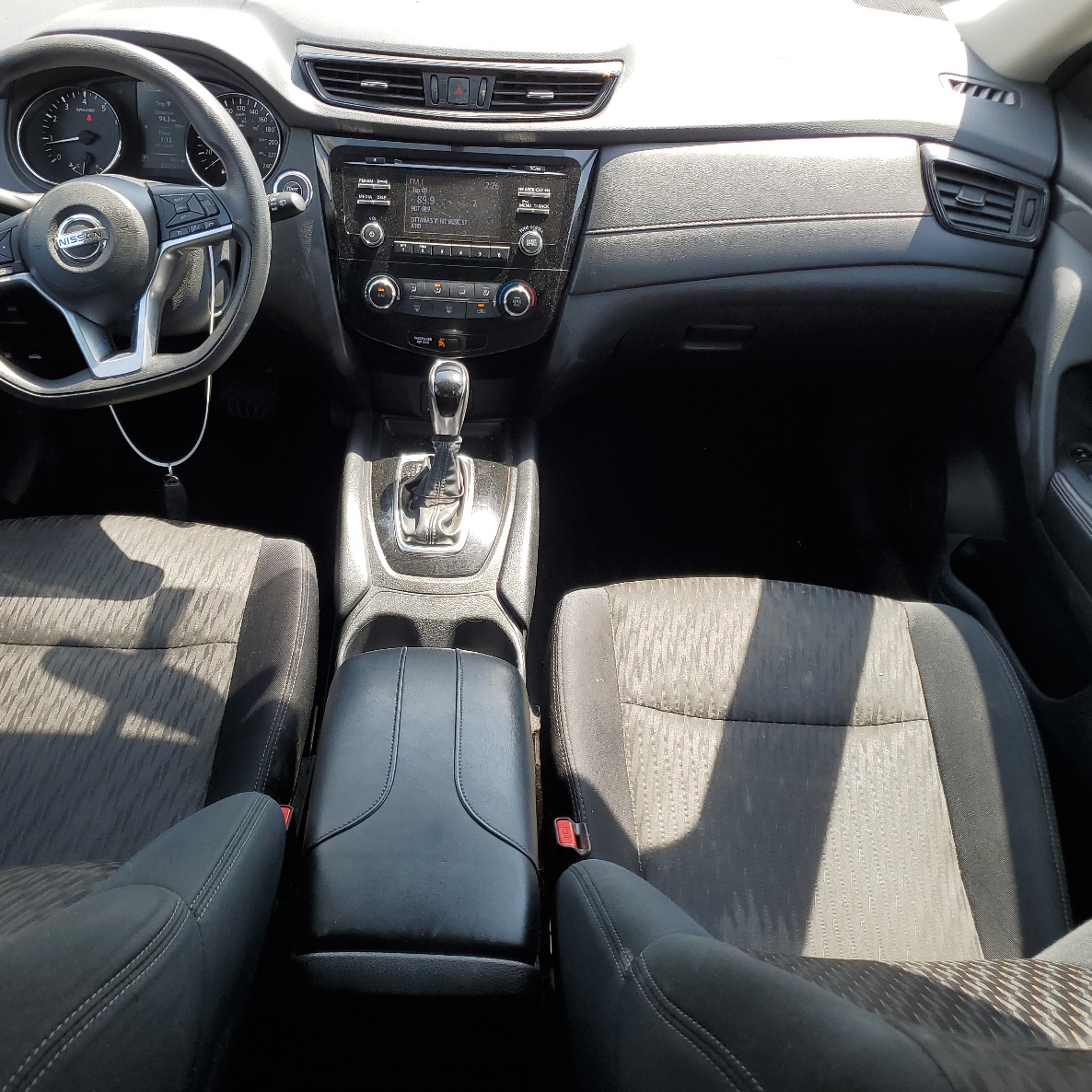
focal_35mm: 31
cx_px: 459
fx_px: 1106
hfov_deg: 52.3
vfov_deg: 52.5
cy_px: 545
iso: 50
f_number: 1.5
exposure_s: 1/370
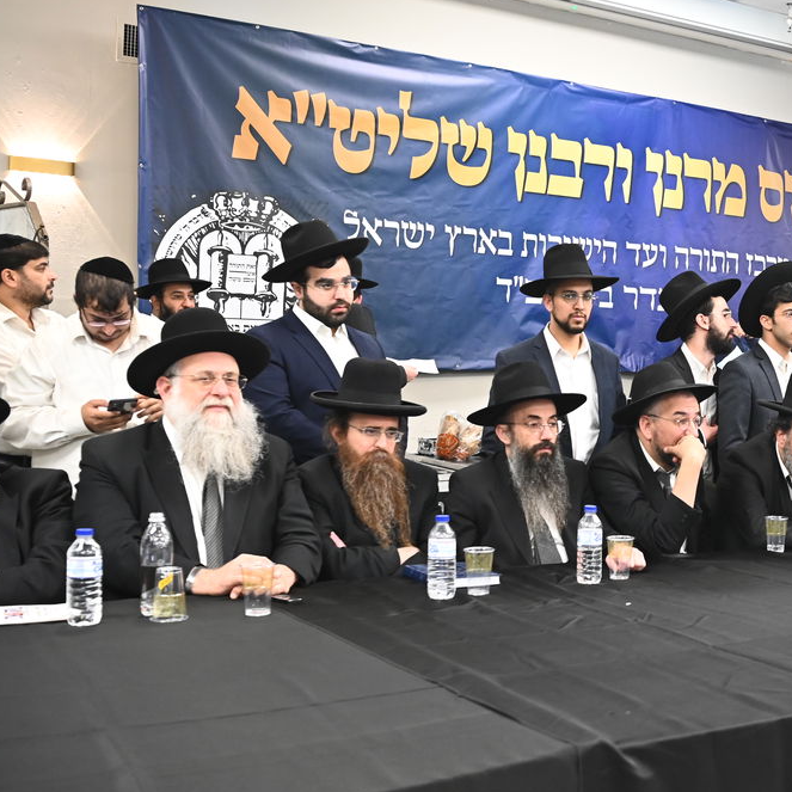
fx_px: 1346
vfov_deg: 32.8
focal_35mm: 52
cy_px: 426
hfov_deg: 30.4
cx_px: 802
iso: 2000
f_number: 4
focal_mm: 29
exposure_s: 1/160
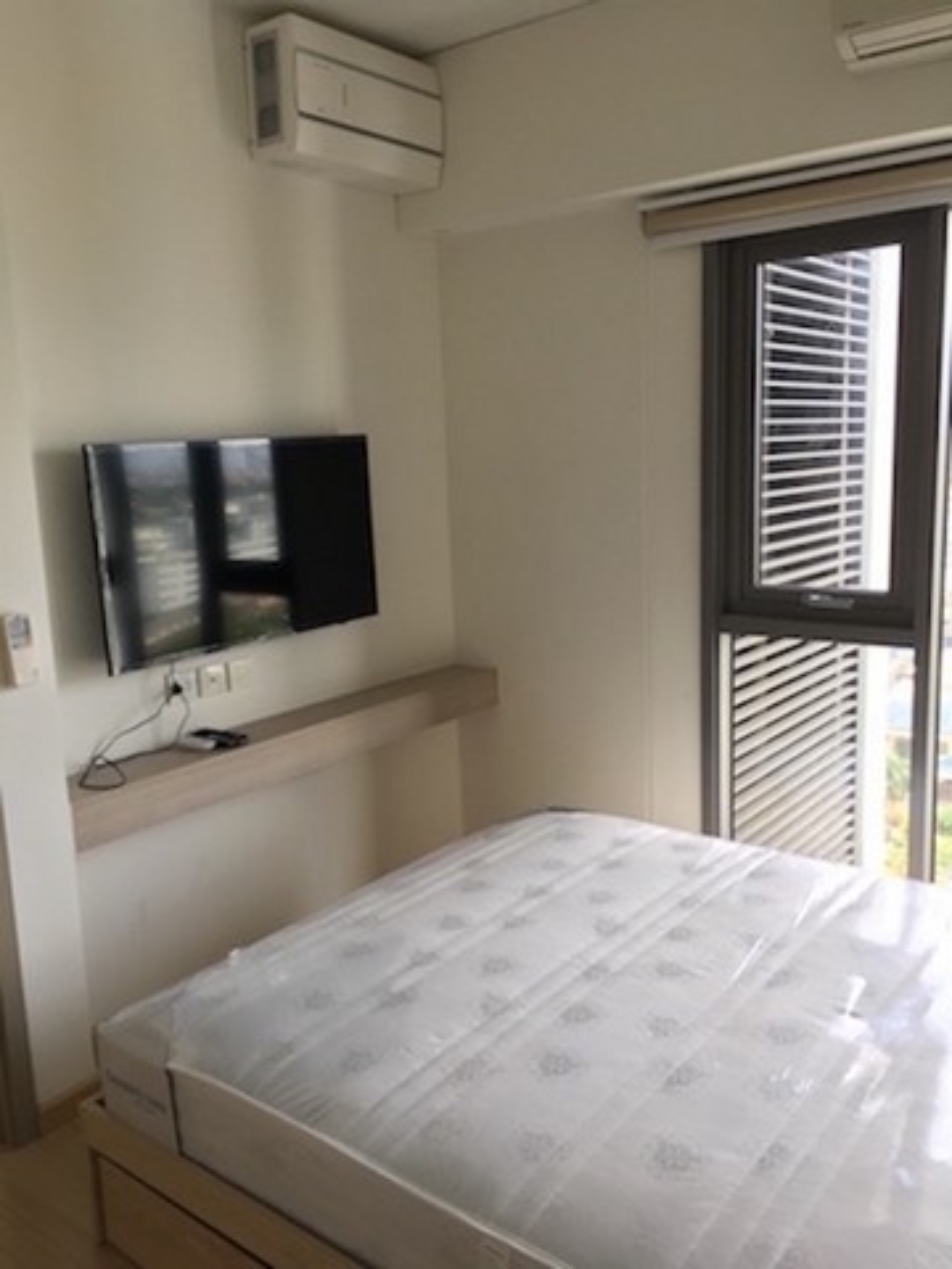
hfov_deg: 48.2
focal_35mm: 29
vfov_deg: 61.7
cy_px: 634
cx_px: 476
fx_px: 1063
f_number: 2.2
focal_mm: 4.15
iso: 32
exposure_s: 1/50
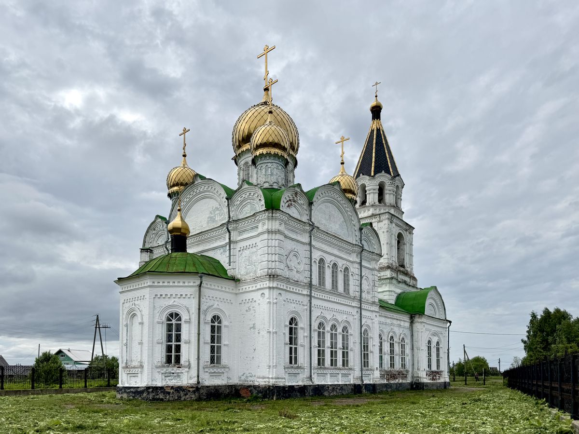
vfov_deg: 56.8
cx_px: 290
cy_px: 217
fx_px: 401
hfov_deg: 71.6
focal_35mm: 24
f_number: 1.78
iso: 80
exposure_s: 1/10417
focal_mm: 6.76
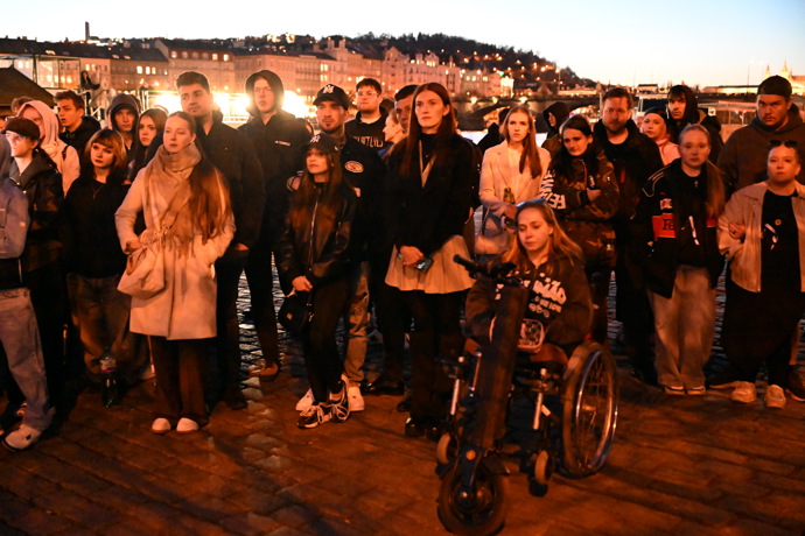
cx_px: 402
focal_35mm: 41
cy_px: 268
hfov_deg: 47.4
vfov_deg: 32.6
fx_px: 917
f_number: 2.8
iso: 20000
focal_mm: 41
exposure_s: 1/25
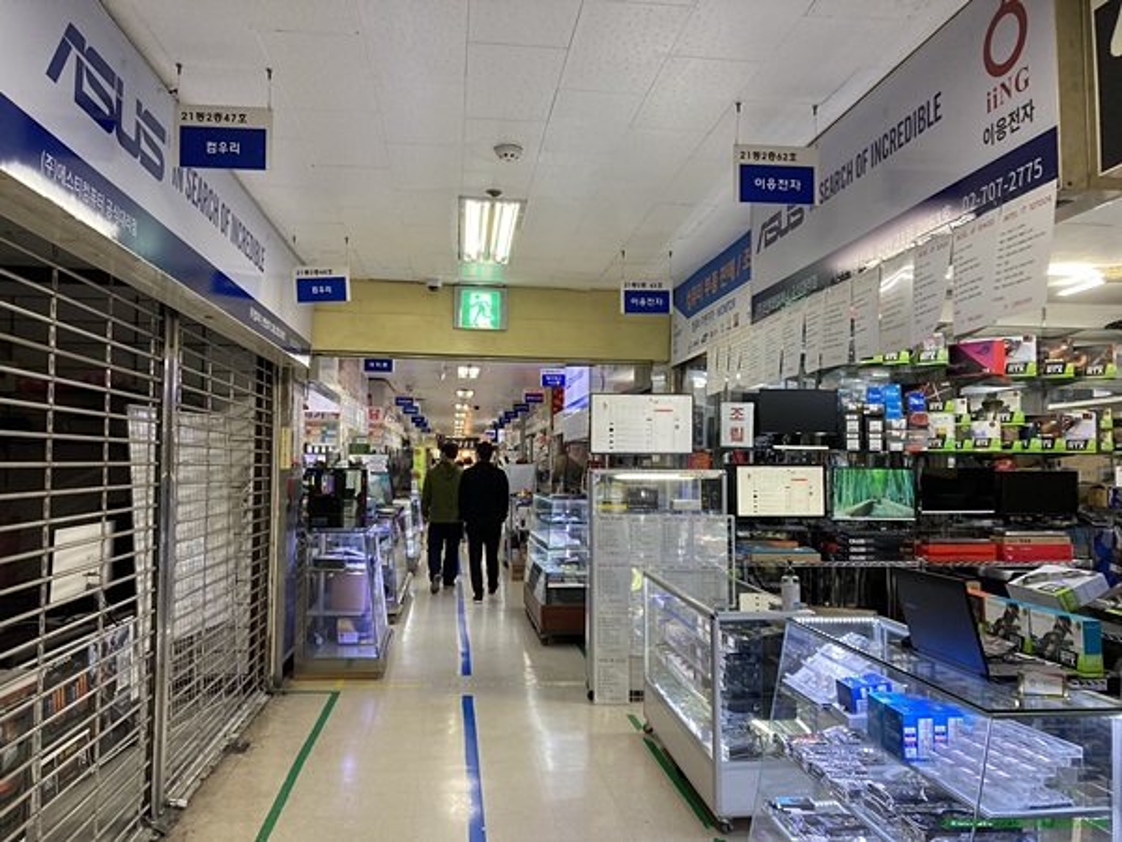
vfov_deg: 49.7
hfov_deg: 63.4
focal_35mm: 28
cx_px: 561
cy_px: 421
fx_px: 908
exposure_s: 1/60
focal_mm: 3.99
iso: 50
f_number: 1.8
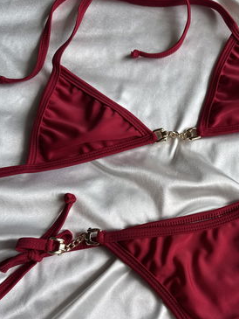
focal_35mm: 35
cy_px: 210
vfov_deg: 51.7
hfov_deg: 39.9
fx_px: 322
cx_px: 169
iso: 80
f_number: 1.78
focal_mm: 6.76
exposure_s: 1/370
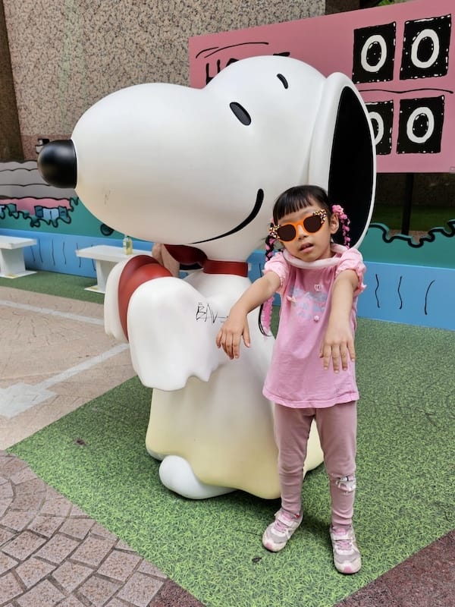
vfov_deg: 73.9
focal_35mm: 23
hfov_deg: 58.9
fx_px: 403
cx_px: 228
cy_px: 304
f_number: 1.7
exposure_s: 1/294
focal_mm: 6.3
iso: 10
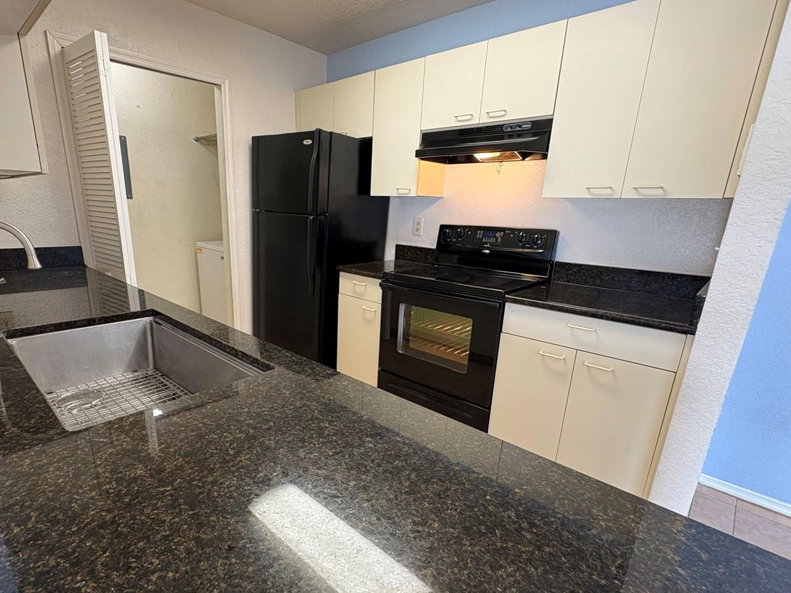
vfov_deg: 71.4
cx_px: 350
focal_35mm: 18
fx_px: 411
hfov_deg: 87.4
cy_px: 331
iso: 200
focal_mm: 2.22
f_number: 2.2
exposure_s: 1/60
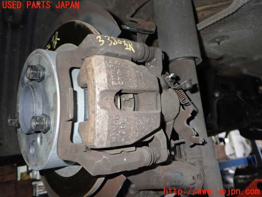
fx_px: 227
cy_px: 98
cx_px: 131
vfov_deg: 46.8
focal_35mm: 30
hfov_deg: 60.0
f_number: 6.3
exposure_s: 1/30
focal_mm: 5.4
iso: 640
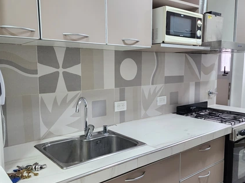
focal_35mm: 24
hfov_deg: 71.6
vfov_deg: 56.8
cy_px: 91
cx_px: 121
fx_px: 170
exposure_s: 1/100
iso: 250
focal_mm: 6.4
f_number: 1.8
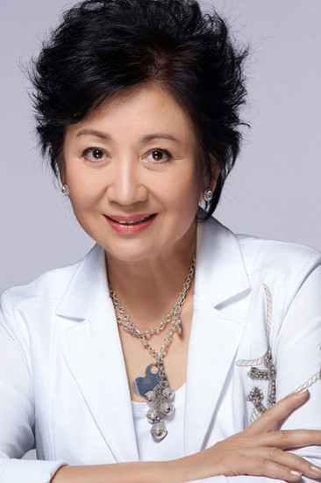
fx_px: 2009
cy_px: 242
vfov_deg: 13.7
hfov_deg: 9.1
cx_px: 160
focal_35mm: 150
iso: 100
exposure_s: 1/125
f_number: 18
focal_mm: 150
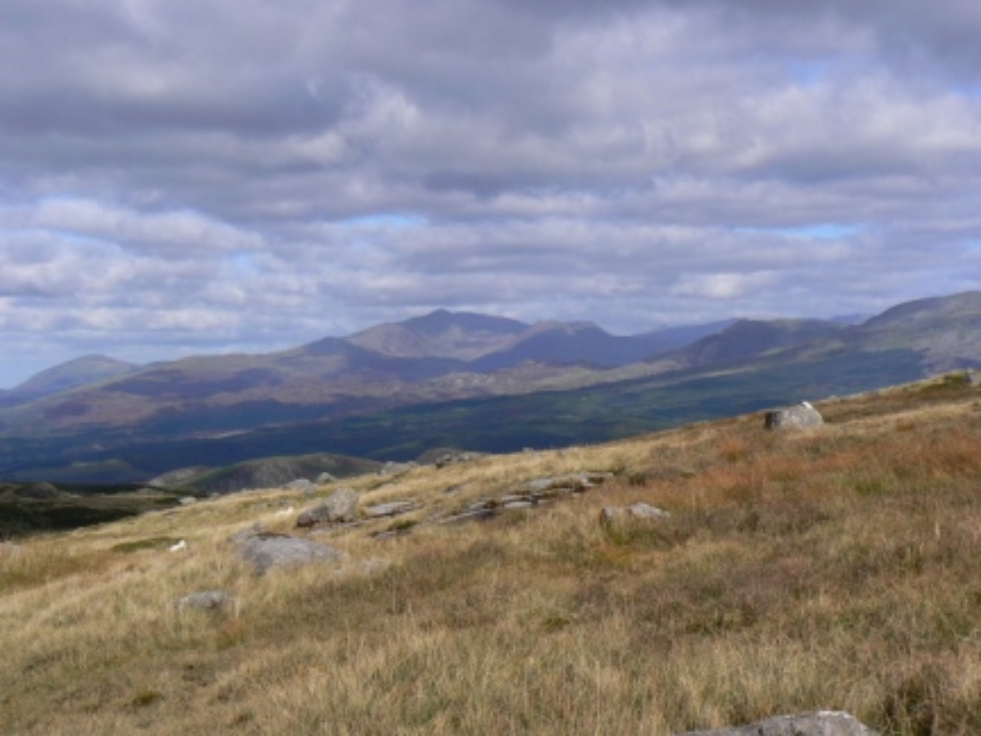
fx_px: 1814
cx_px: 490
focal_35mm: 64
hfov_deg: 30.3
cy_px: 368
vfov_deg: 22.9
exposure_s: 1/500
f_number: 8
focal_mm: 10.7
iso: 80
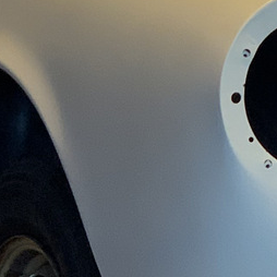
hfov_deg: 6.0
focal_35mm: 290
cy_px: 129
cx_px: 422
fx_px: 2625
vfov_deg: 6.0
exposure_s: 1/60
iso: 64
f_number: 2.4
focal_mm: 6
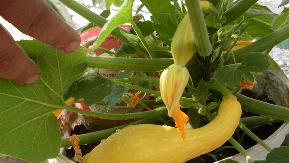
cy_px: 145
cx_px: 146
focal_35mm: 56
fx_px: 429
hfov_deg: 37.2
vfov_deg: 21.0
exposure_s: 1/350
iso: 80
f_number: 2.8
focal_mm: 6.3
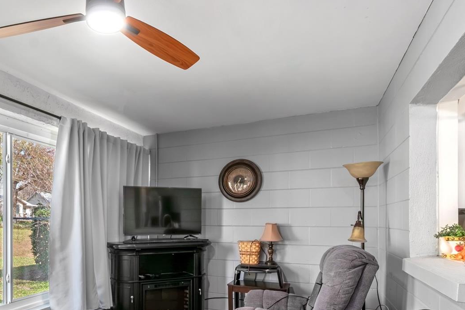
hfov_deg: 73.8
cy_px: 212
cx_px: 155
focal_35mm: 23
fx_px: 297
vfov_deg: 53.8
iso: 250
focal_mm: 10
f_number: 9
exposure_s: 1/2.5
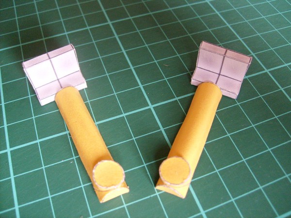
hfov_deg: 52.6
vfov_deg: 40.7
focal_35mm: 35
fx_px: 294
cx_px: 146
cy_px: 109
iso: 200
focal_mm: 5.8
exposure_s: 1/30
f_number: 2.8
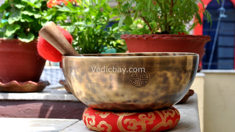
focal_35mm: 57
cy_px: 69
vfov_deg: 21.1
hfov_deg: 36.6
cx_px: 118
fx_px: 355
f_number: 11
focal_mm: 36
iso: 200
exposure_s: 1/125
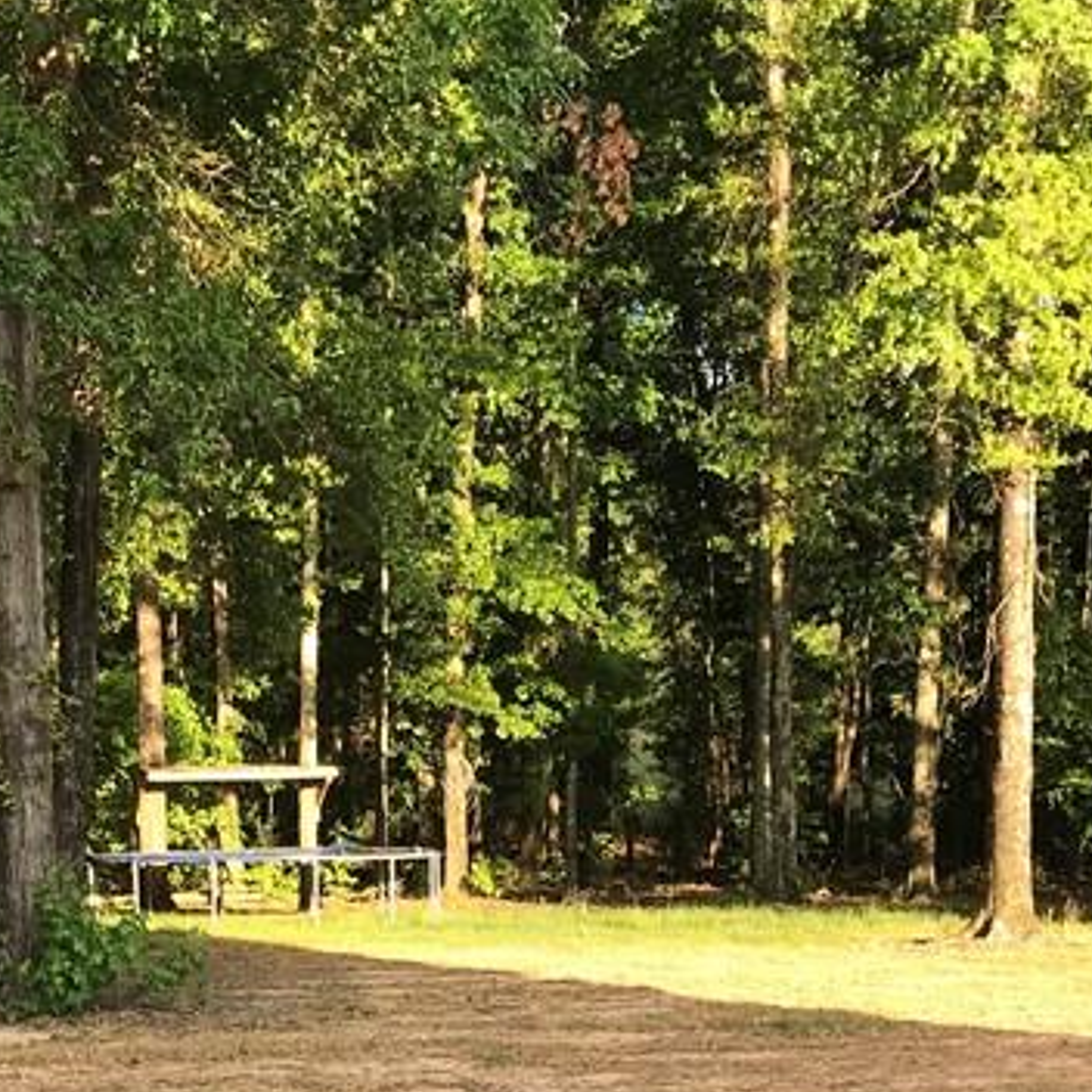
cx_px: 496
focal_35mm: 72
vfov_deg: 23.2
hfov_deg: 24.0
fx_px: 2570
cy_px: 1033
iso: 20
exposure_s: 1/267
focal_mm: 3.99
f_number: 1.8
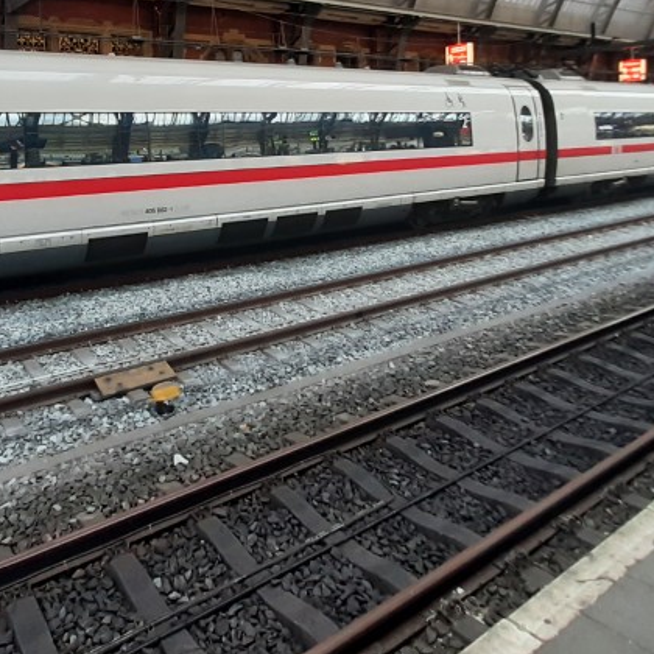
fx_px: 598
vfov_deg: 54.6
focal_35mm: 28
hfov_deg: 56.1
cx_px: 218
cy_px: 162
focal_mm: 1.42
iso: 100
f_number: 2.2
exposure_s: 1/50
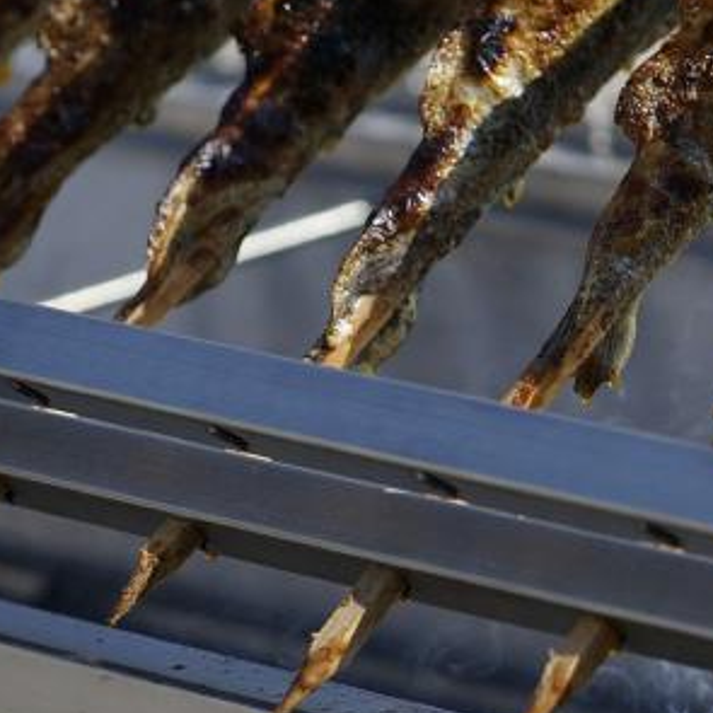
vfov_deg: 7.0
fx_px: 5849
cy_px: 215
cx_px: 940
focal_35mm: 251
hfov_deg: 6.9
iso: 100
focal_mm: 85
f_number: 3.2
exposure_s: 1/2000
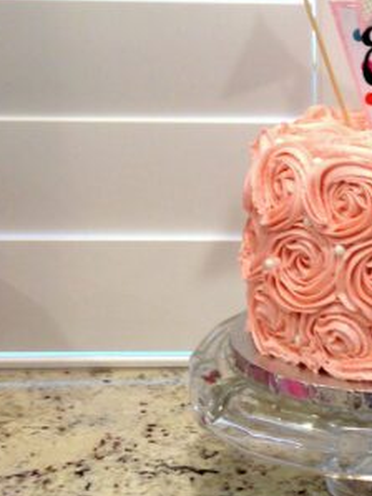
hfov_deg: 16.7
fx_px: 1204
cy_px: 166
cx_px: 462
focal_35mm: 84
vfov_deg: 23.2
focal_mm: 4.12
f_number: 2.4
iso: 50
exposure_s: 1/20
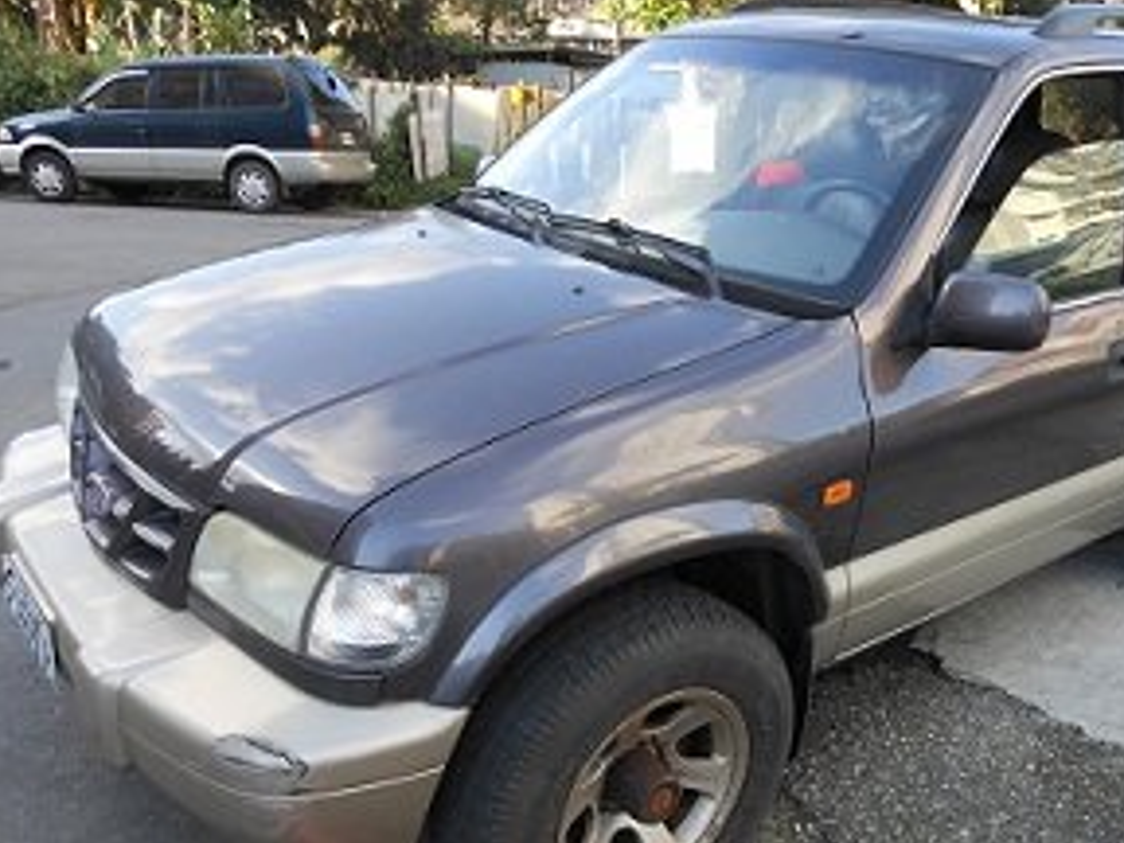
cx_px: 681
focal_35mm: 32
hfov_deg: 56.3
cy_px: 451
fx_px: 1039
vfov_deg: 44.1
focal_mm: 4.5
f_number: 3.2
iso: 80
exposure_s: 1/125
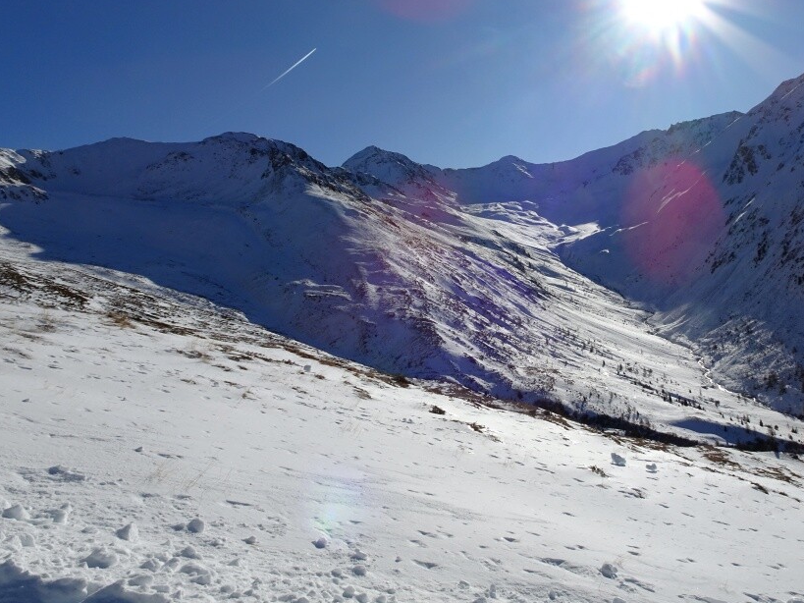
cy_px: 257
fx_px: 697
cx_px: 497
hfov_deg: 59.3
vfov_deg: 46.6
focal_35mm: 30
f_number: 4
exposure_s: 1/2000
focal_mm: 4.1
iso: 80
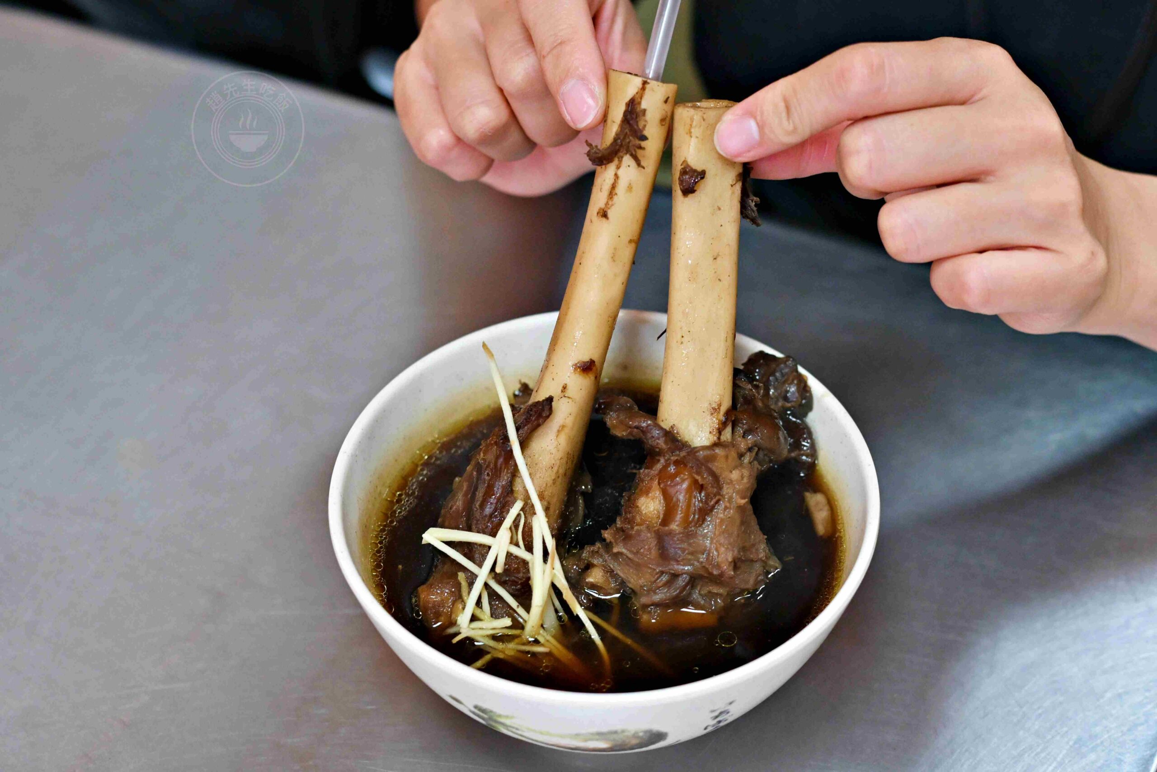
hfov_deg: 27.0
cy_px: 386
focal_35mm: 75
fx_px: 2410
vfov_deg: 18.2
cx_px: 578
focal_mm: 50
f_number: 3.2
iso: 1250
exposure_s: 1/200
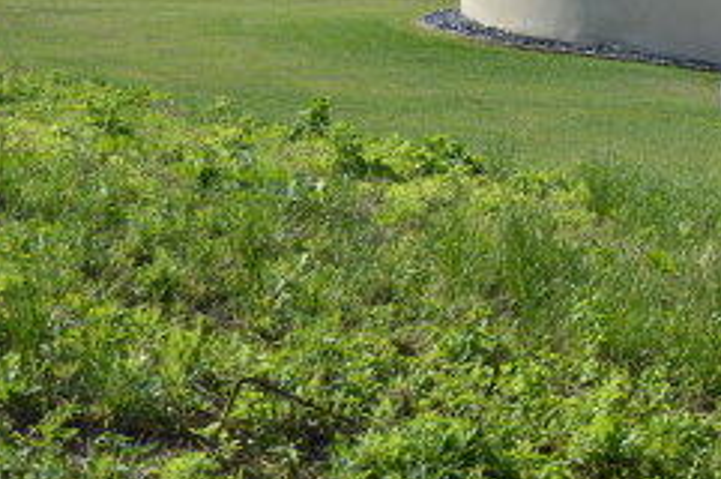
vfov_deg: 12.4
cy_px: -55
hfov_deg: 18.2
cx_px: 808
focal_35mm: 108
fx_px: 2165
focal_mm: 29
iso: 360
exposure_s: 1/500
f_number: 11
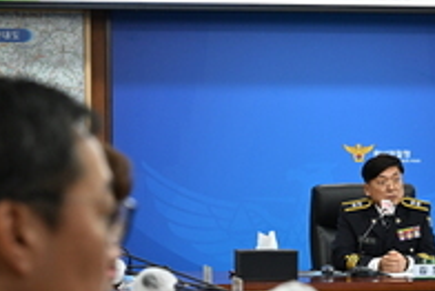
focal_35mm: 149
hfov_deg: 13.7
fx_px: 1802
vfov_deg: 9.2
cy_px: 218
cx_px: 384
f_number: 5
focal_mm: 65
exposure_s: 1/160
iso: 1250
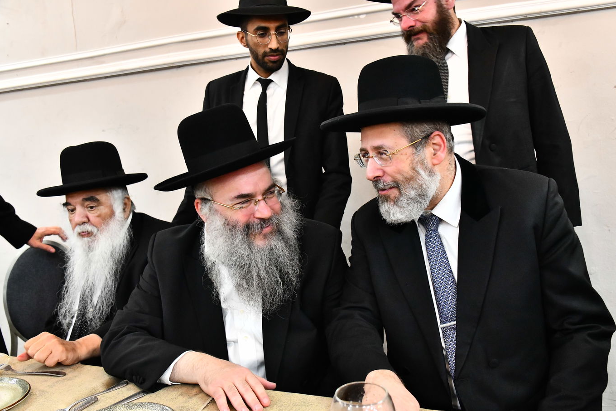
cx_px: 309
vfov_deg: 37.9
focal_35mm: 35
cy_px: 211
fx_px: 599
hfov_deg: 54.4
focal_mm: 34
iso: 5000
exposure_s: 1/125
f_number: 5.6
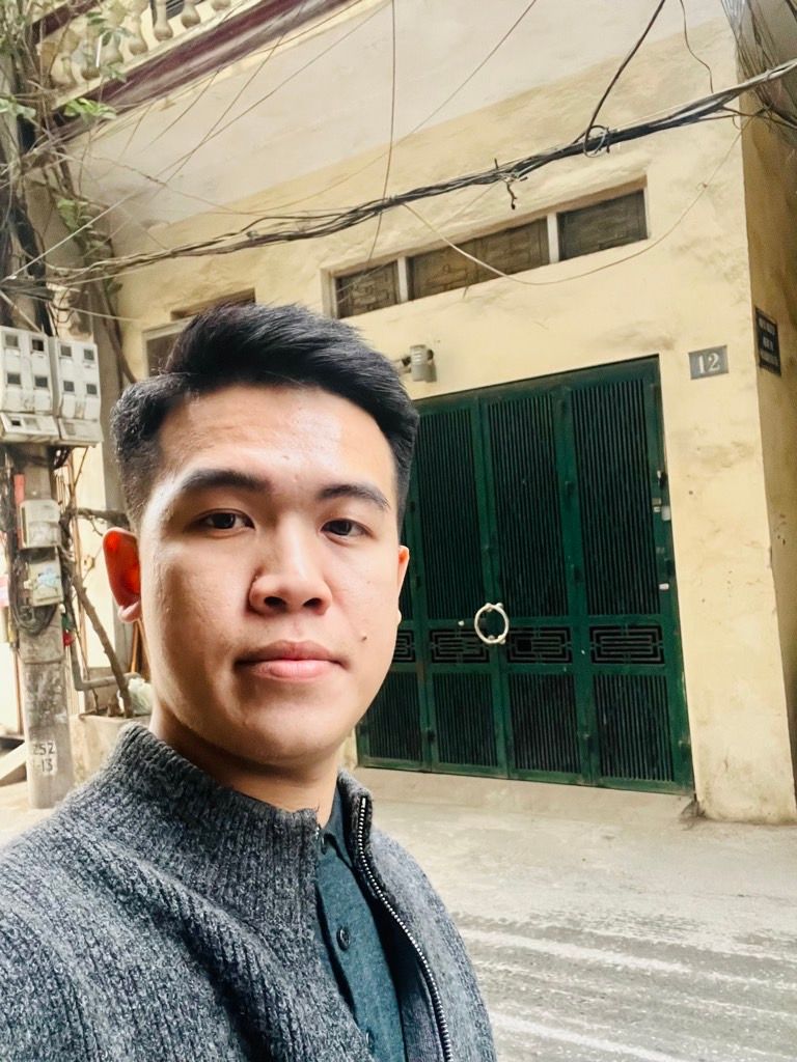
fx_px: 921
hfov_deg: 46.8
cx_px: 398
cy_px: 531
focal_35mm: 30
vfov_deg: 60.0
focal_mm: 2.71
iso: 400
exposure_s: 1/39
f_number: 2.2
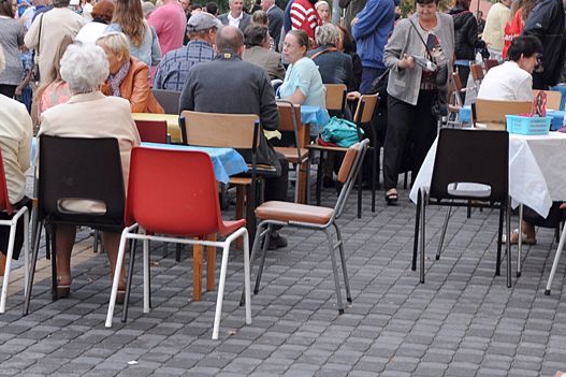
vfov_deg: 12.5
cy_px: 90
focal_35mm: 109
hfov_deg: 18.8
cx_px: 243
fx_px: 1710
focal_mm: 45
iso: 500
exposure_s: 1/80
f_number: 7.1
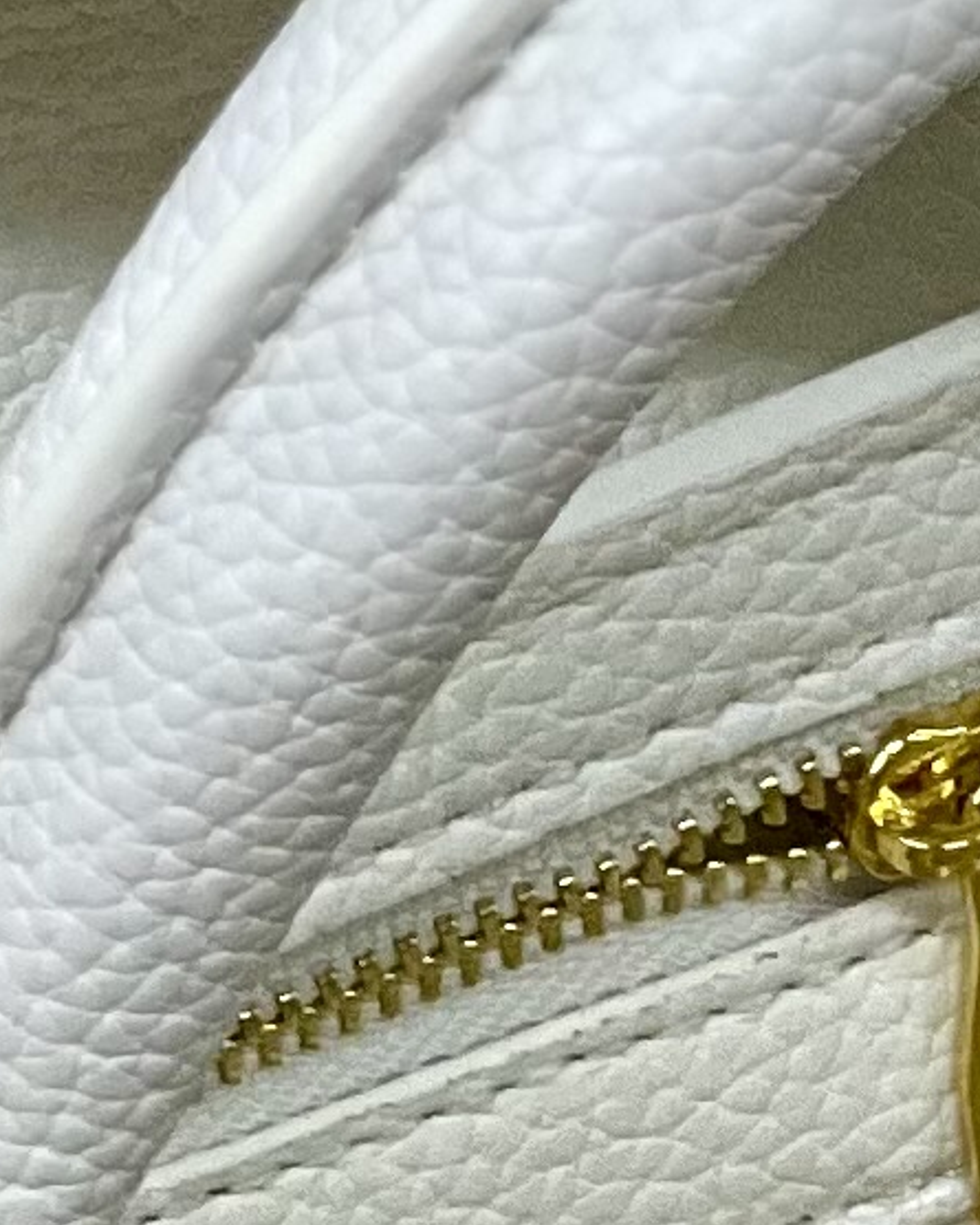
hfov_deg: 2.8
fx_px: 19754
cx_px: 1332
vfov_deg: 3.5
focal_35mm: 545
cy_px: 2111
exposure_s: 1/100
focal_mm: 9
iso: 100
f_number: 2.8
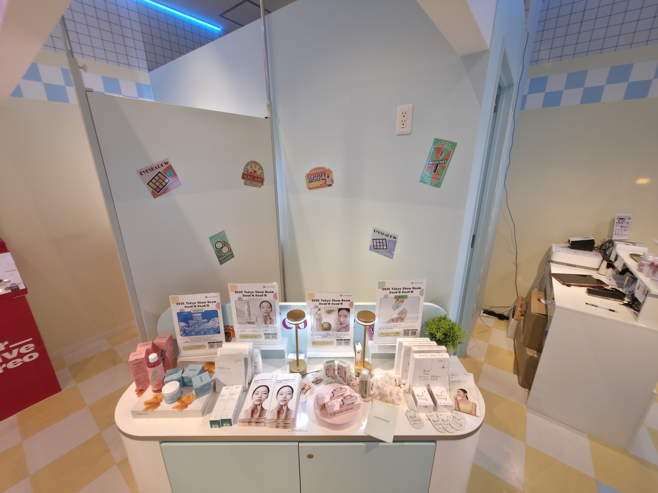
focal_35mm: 13
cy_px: 246
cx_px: 329
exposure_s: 1/50
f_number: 1.9
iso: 50
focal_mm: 2.2
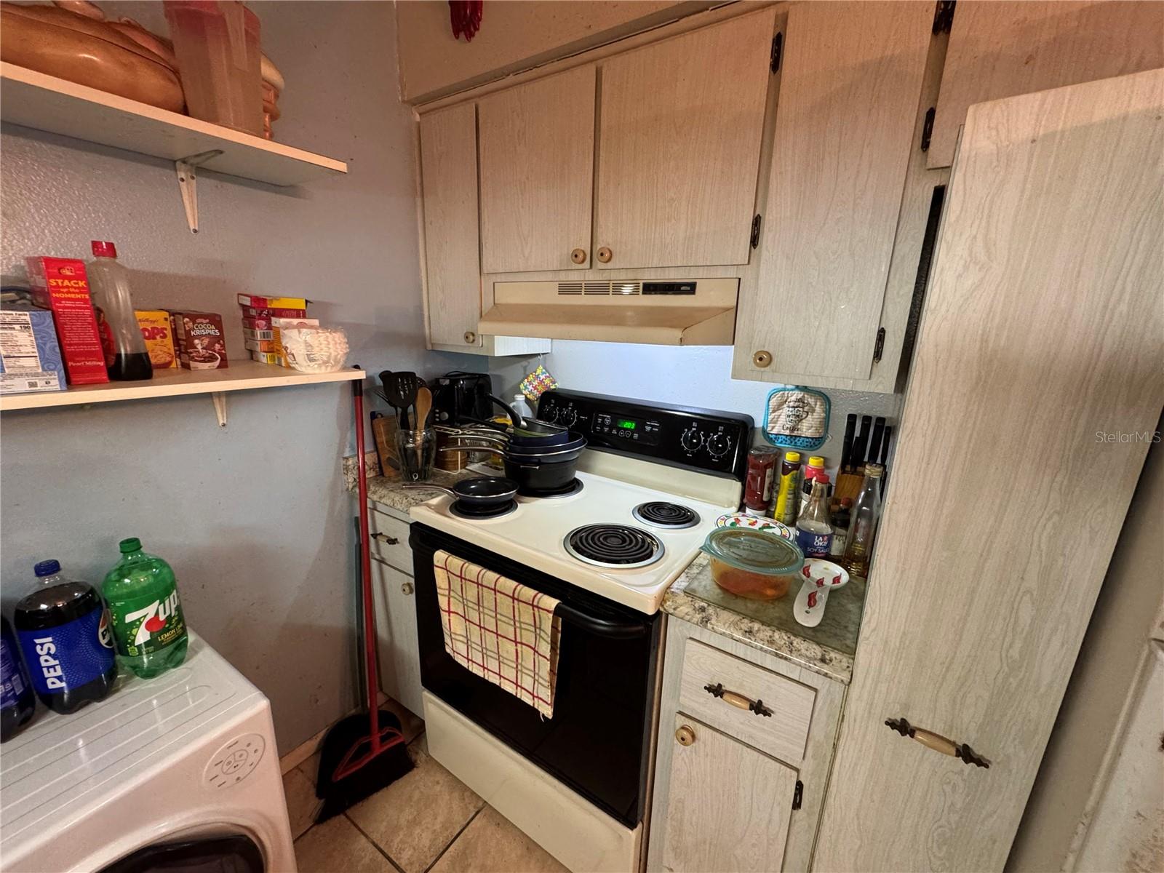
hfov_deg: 102.1
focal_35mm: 14
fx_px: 471
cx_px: 582
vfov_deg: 85.7
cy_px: 436
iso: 500
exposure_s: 1/60
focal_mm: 2.22
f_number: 2.2
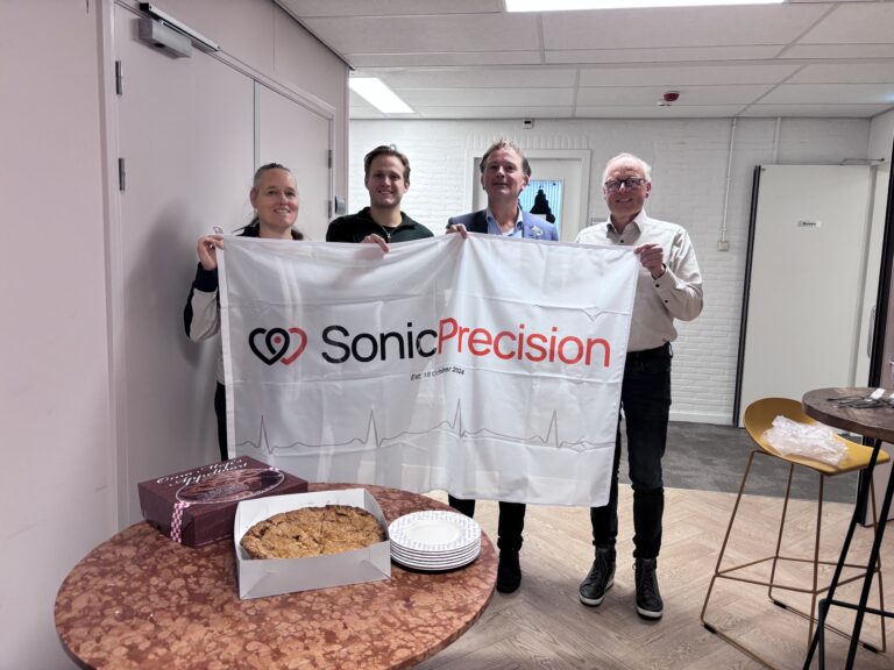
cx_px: 447
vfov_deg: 53.1
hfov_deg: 67.3
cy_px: 335
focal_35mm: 26
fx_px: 671
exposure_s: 1/100
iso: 125
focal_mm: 5.96
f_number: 1.6
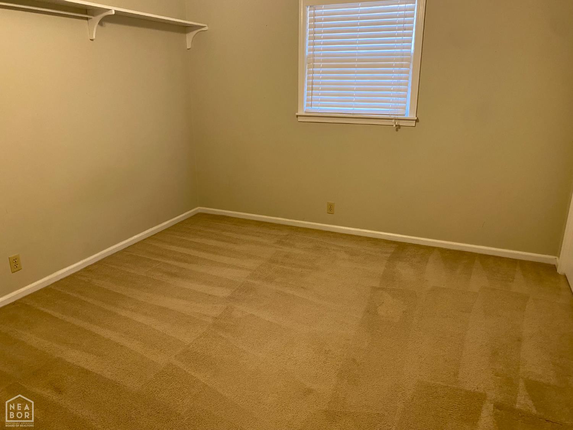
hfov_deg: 67.3
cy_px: 215
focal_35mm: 26
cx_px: 286
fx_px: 430
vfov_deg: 53.1
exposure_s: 1/60
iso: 250
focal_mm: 4.25
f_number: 1.8
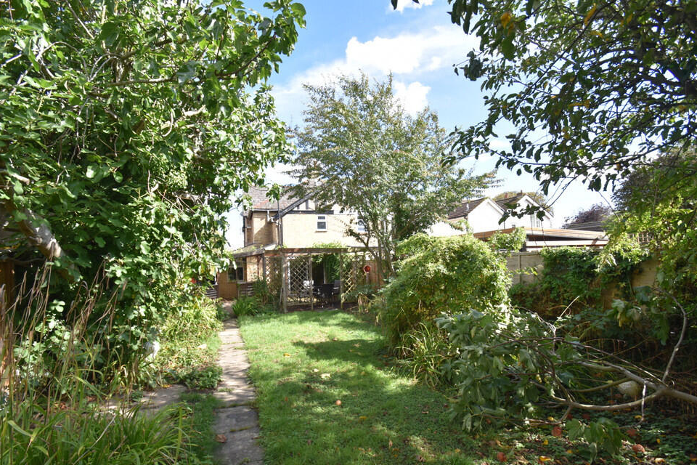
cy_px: 231
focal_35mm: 16
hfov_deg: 96.7
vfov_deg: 73.7
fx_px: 310
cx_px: 352
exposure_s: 1/250
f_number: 5.6
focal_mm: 10
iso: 200
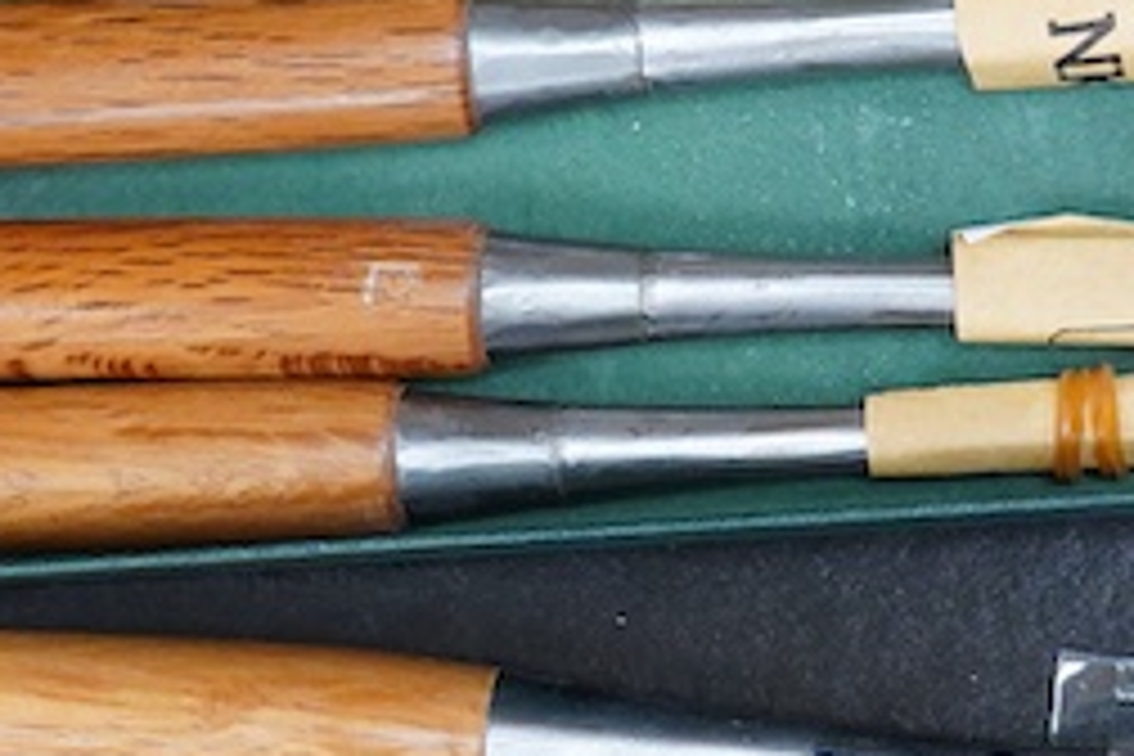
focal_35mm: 161
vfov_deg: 8.5
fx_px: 5071
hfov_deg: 12.7
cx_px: 243
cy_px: 486
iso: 2500
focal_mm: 30
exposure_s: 1/100
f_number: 8
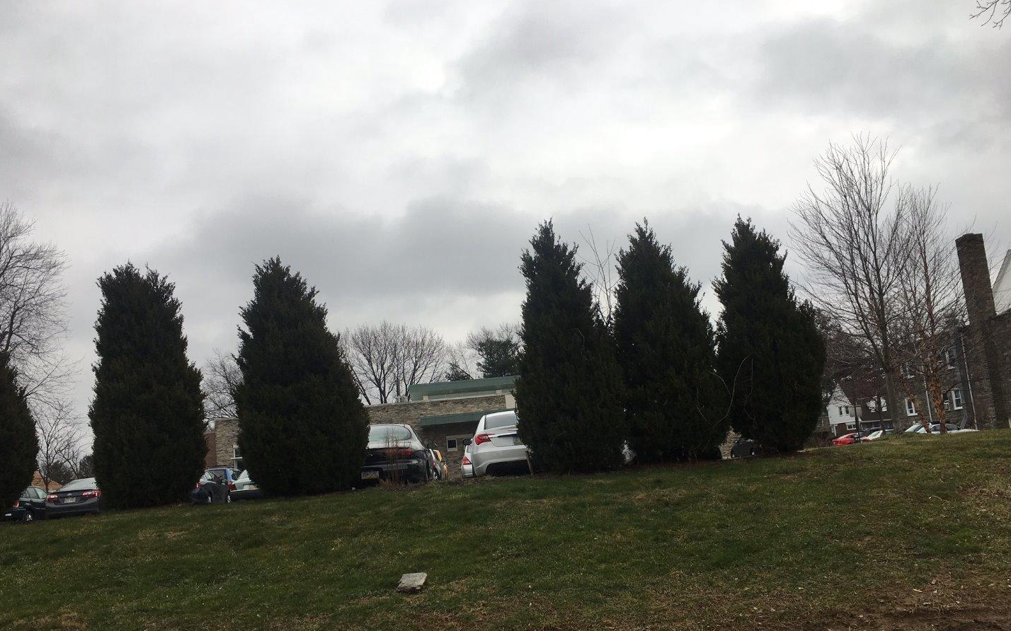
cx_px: 503
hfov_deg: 61.2
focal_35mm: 31
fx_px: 854
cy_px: 372
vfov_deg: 40.4
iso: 25
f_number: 2.2
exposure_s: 1/1350
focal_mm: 4.15
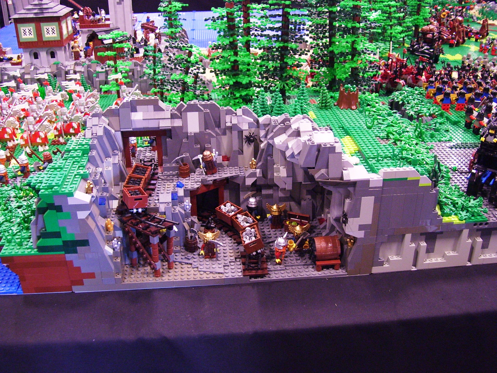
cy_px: 186
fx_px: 517
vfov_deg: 39.7
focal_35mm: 36
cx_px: 248
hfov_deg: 51.4
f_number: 2.7
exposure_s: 1/8
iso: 160
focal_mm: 6
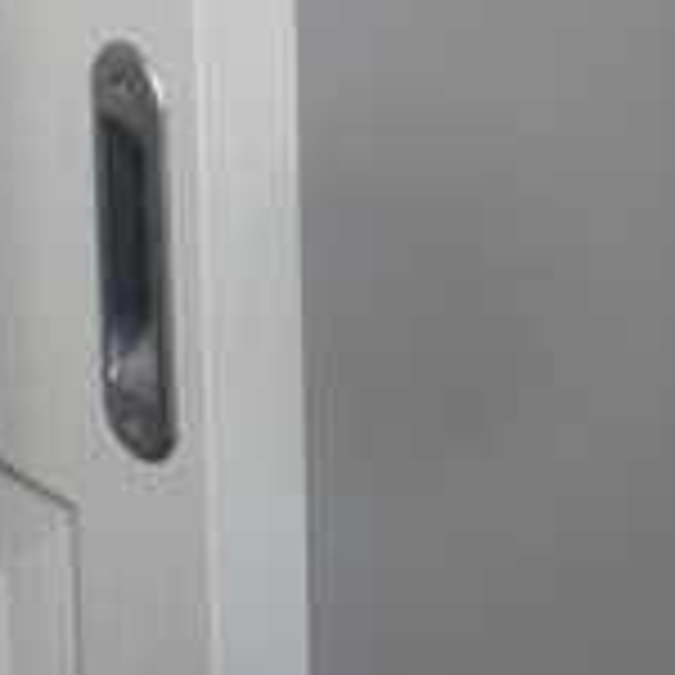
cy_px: -459
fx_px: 3640
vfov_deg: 10.1
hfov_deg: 9.7
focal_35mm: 165
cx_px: 1454
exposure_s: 1/30
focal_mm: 5.8
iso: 100
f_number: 2.8
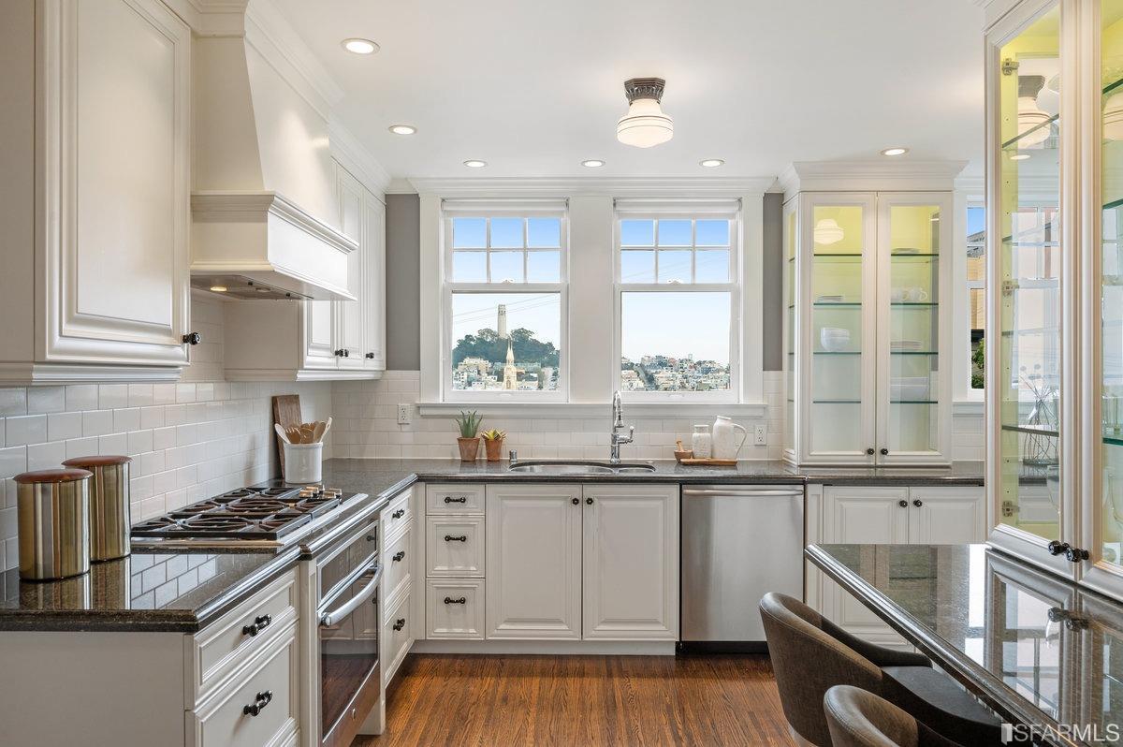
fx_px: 748
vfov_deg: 53.1
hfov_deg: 73.8
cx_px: 562
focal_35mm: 24
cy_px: 374
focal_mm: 24
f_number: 9
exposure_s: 1/30
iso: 400
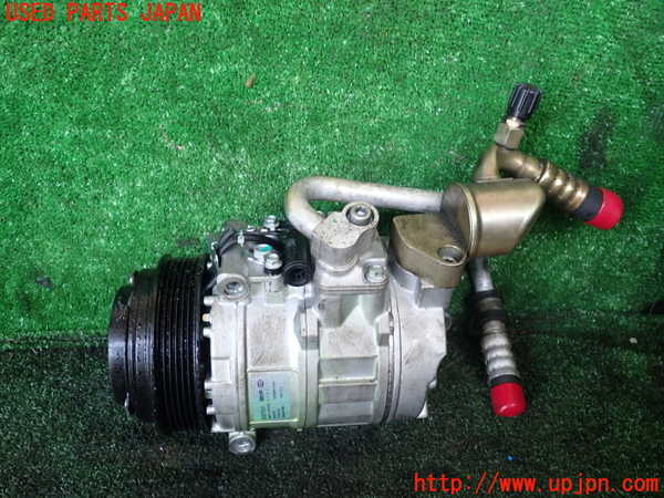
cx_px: 332
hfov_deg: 60.0
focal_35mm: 30
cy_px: 249
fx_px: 575
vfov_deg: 46.8
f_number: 2.3
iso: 200
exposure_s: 1/40
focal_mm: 5.4
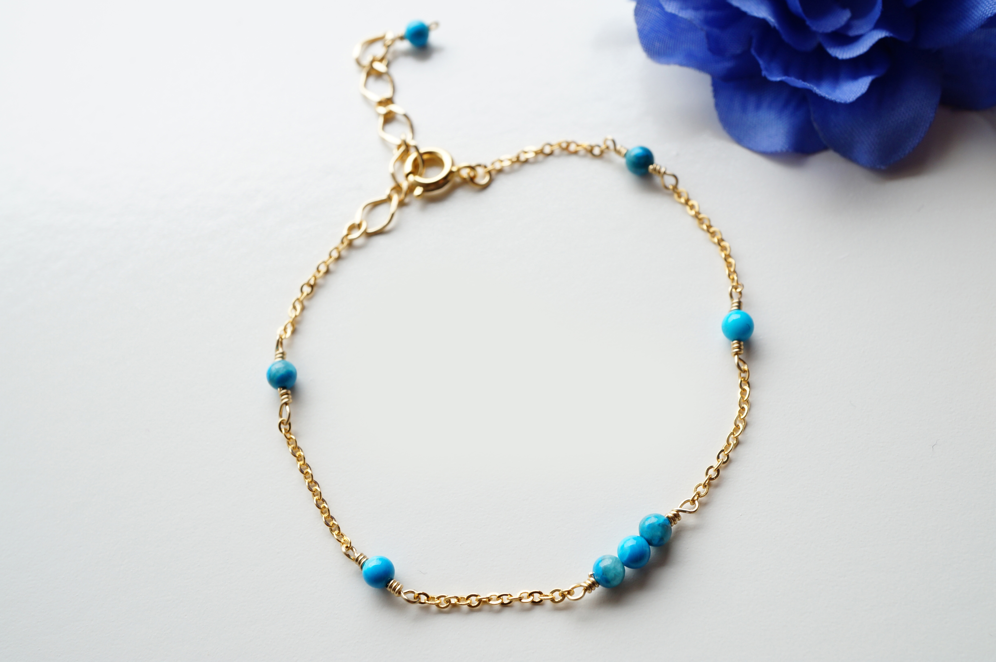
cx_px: 498
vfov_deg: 29.8
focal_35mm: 45
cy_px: 331
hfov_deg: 43.6
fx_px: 1244
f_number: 10
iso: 200
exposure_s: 1/125
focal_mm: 30
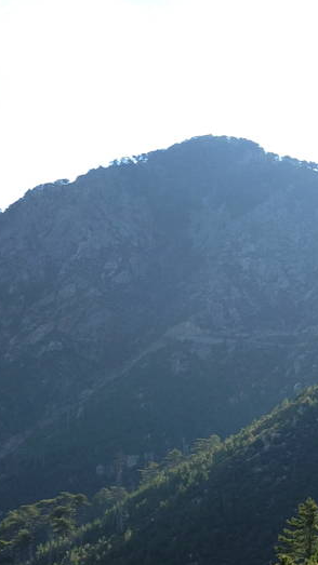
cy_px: 377
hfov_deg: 13.0
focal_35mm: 88
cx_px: 468
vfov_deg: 24.1
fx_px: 1320
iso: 50
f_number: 2.4
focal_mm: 4.12
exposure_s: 1/630
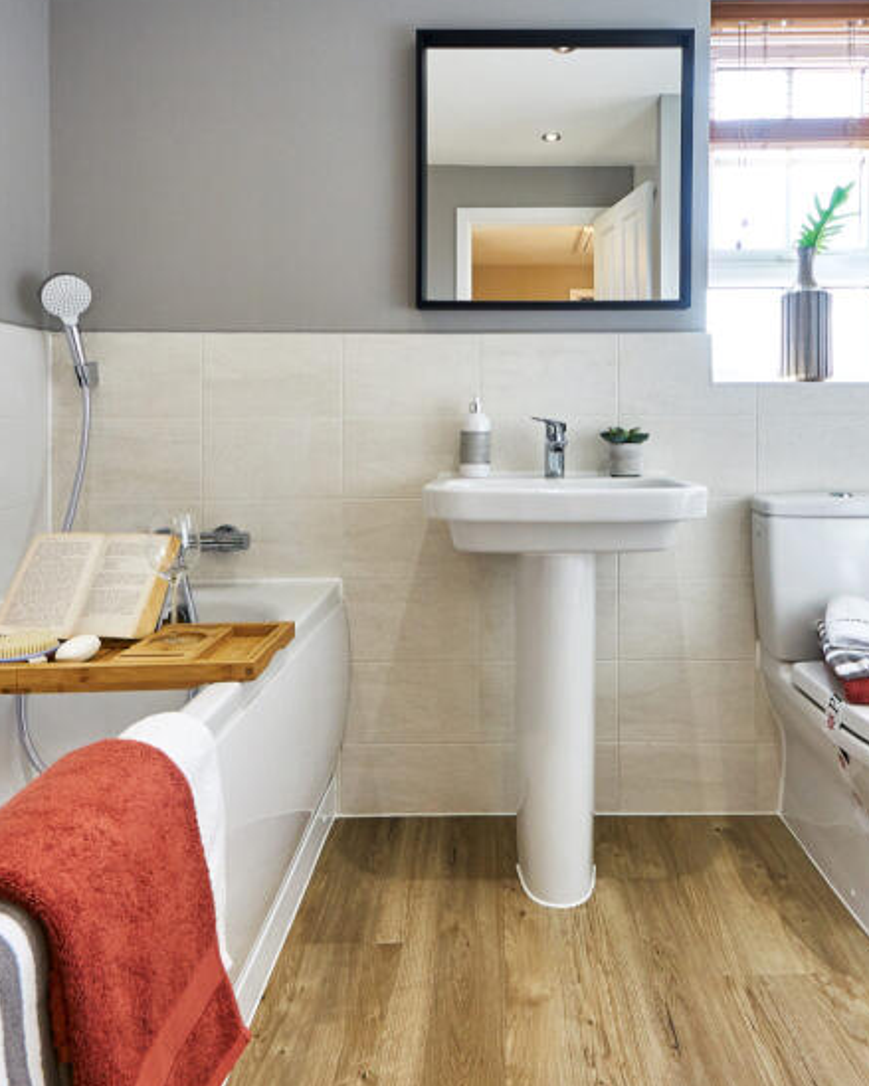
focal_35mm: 21
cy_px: 424
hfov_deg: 65.0
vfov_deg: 76.6
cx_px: 517
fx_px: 675
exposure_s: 1/15
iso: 200
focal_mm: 8
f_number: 7.1
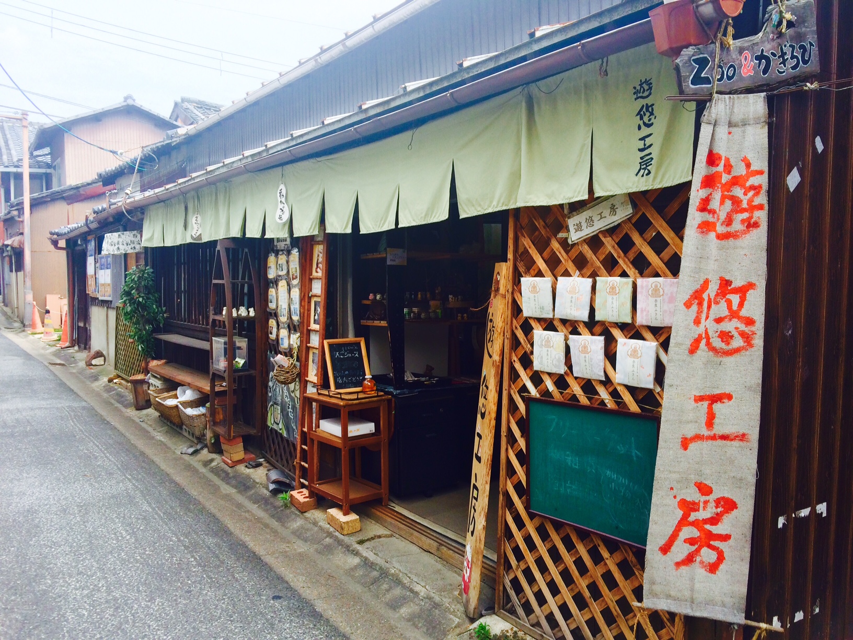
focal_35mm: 29
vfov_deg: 48.2
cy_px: 320
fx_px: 715
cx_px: 426
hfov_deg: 61.7
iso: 32
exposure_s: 1/500
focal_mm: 4.15
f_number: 2.2
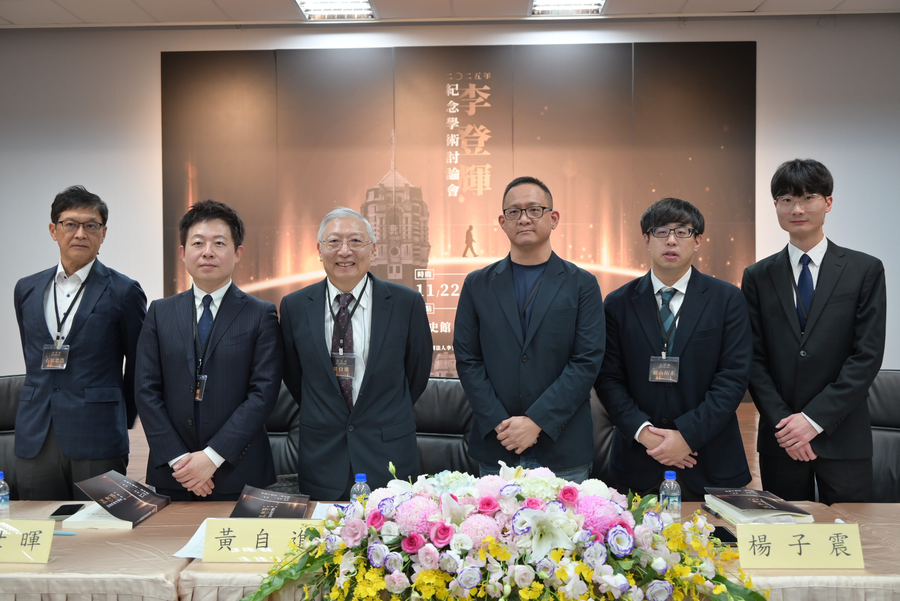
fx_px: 875
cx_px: 450
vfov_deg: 37.9
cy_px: 300
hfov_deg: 54.4
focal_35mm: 35
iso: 500
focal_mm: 35
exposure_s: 1/40
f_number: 4.8
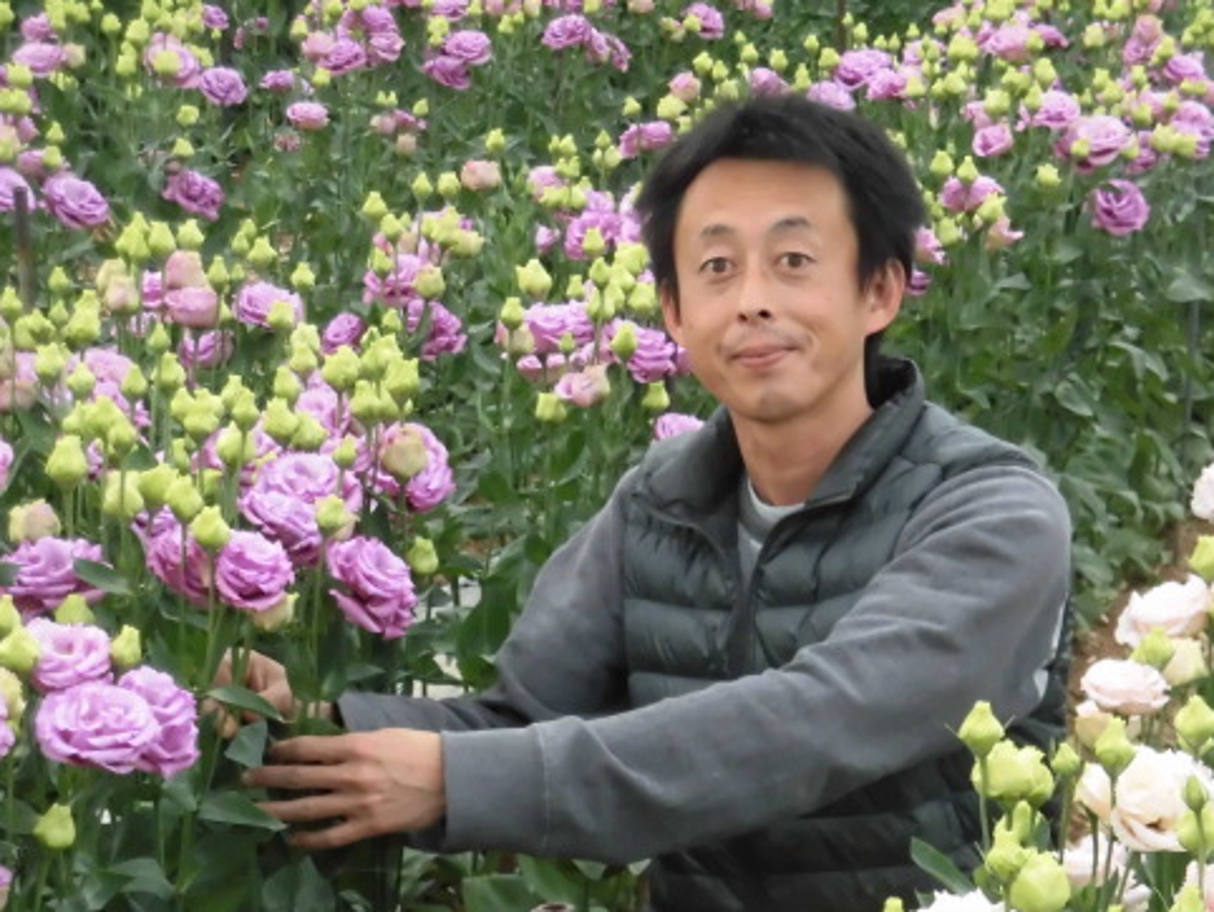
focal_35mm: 138
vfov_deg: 10.7
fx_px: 4842
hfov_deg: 14.3
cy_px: 600
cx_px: 660
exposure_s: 1/100
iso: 500
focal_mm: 18.63
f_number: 4.8
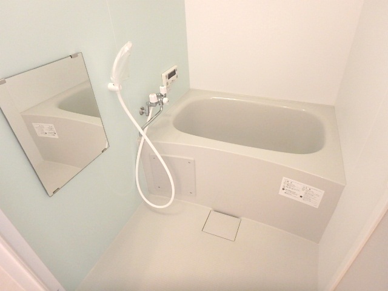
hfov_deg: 79.0
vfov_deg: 63.4
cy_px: 146
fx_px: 235
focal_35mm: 21
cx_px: 194
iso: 400
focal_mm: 3.7
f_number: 3.5
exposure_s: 1/30
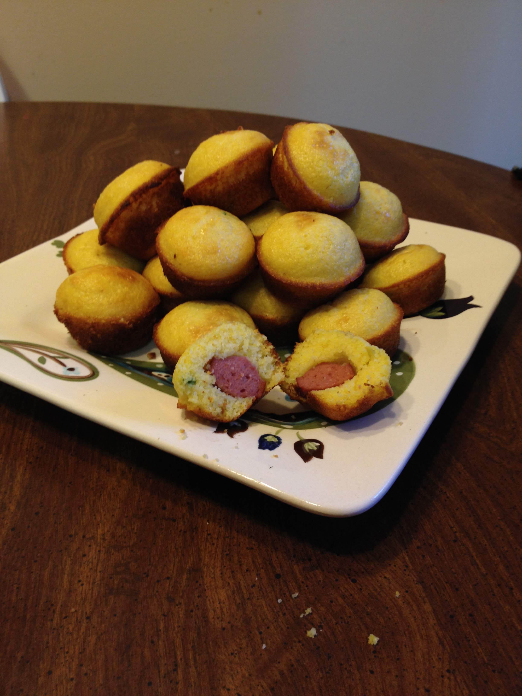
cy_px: 348
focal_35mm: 35
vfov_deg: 52.6
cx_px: 261
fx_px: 704
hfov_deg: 40.7
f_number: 2.4
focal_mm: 4.28
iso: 50
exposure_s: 1/24
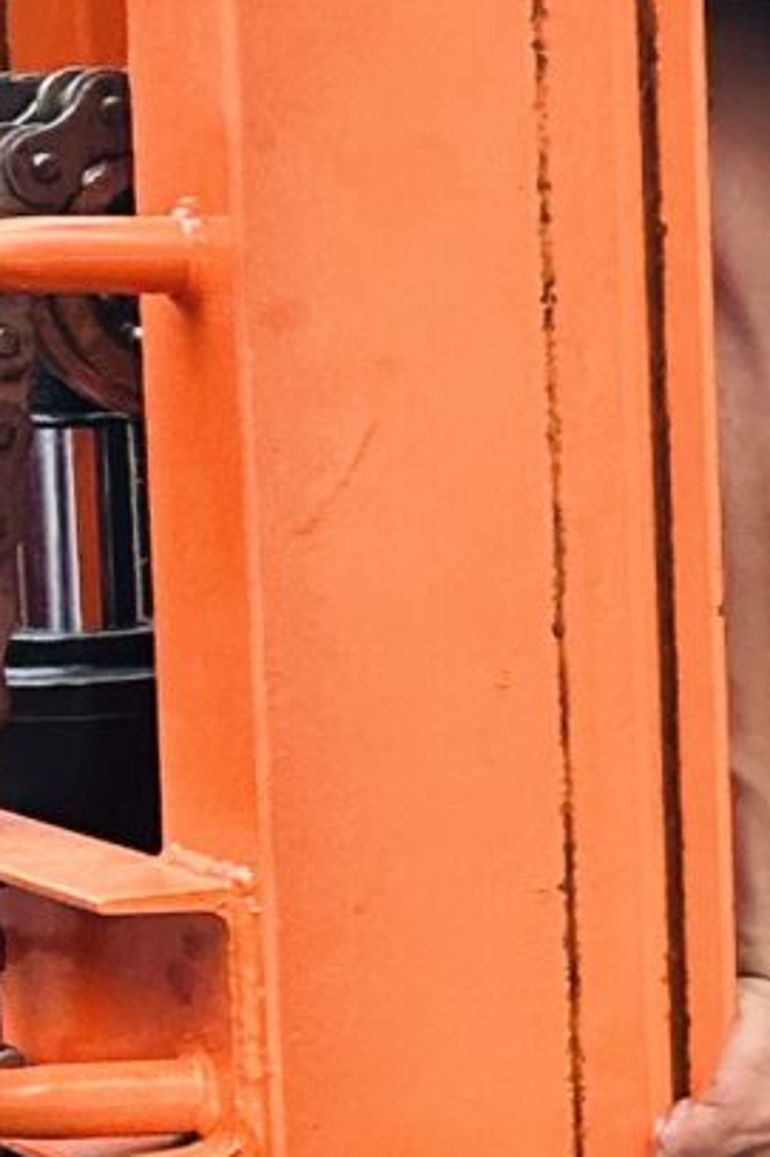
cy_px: 782
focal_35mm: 170
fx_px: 5458
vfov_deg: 12.1
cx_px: 2699
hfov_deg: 6.8
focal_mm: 5.7
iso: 50
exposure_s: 1/718
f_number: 1.5
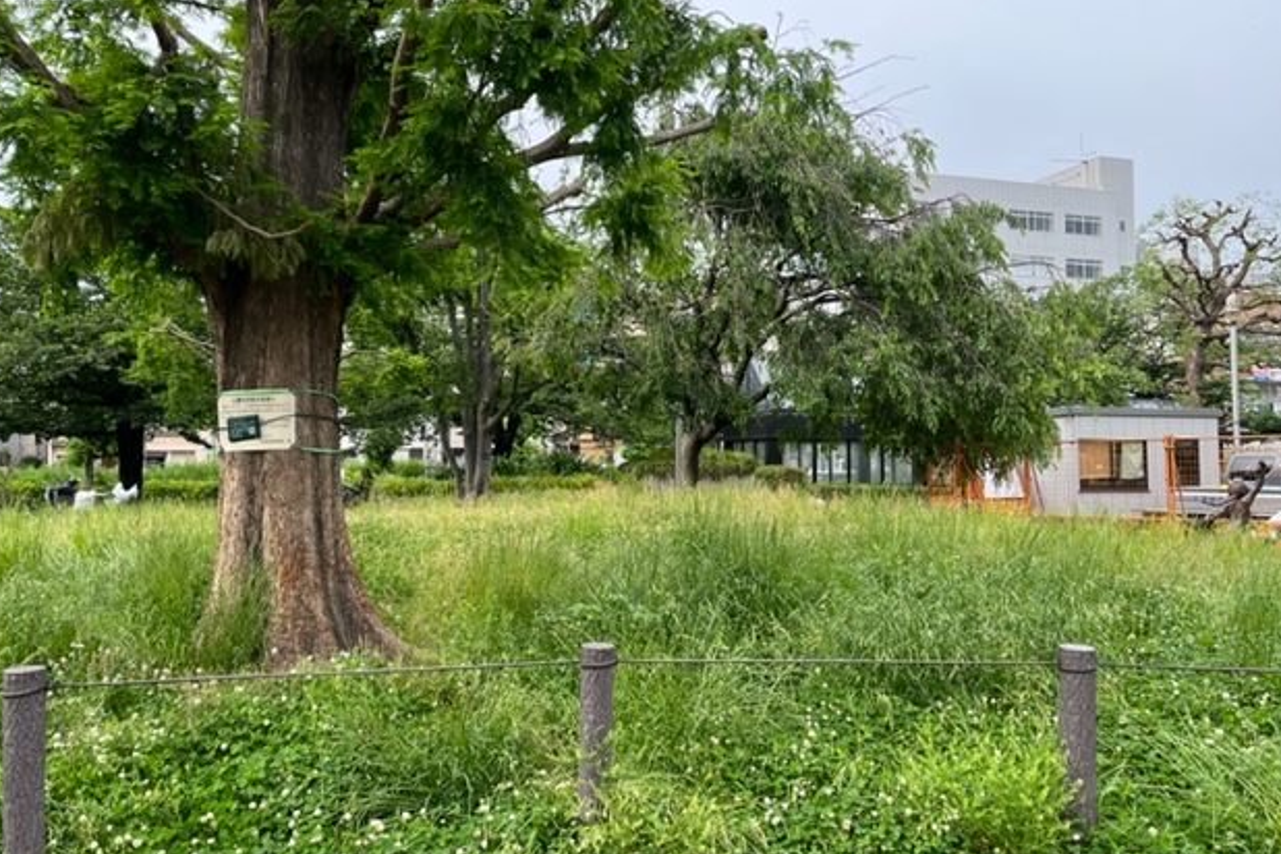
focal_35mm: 28
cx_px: 632
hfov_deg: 65.5
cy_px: 415
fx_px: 996
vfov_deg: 46.4
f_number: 1.6
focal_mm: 5.1
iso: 50
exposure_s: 1/793
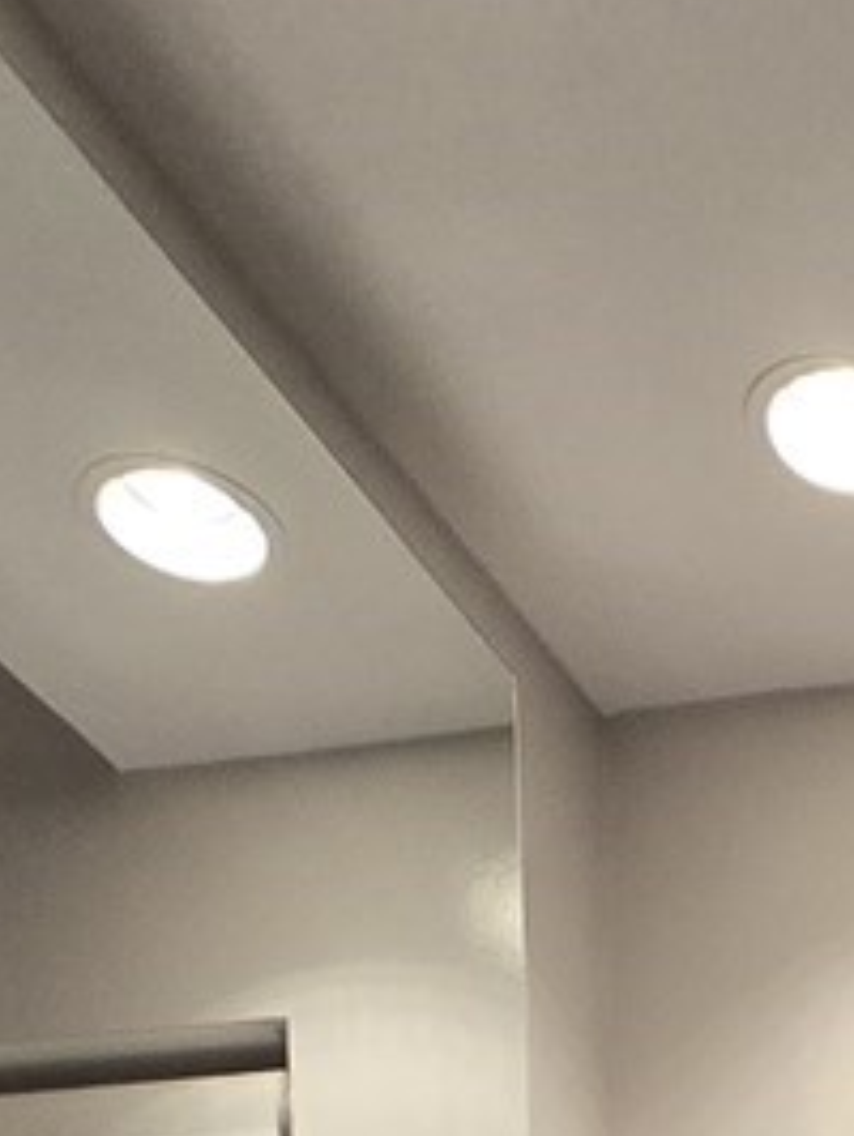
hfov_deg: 17.3
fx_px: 2463
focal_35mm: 75
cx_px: 1354
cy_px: 2802
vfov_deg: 14.6
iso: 250
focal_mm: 2.2
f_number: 2.2
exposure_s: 1/60
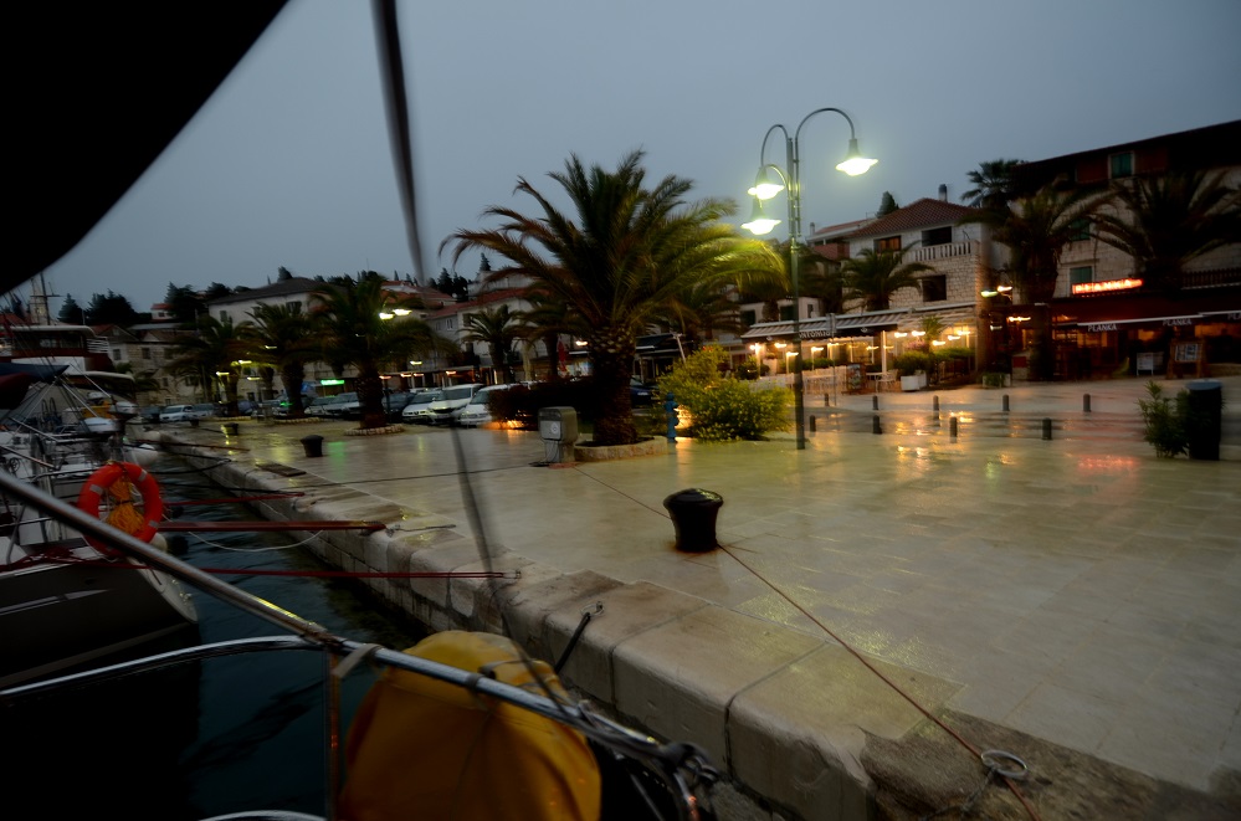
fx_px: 619
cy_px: 410
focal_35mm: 18
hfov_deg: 90.1
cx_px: 620
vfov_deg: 67.1
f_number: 4
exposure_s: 1/4
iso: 100
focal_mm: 12
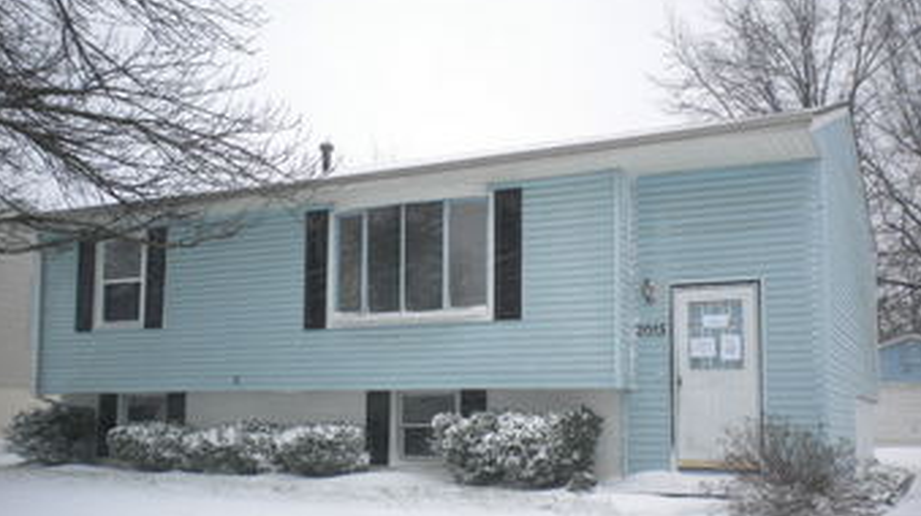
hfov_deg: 51.6
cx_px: 456
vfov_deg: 30.2
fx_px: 952
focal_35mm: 39
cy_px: 334
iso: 80
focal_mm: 6.3
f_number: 4.6
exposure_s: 1/180
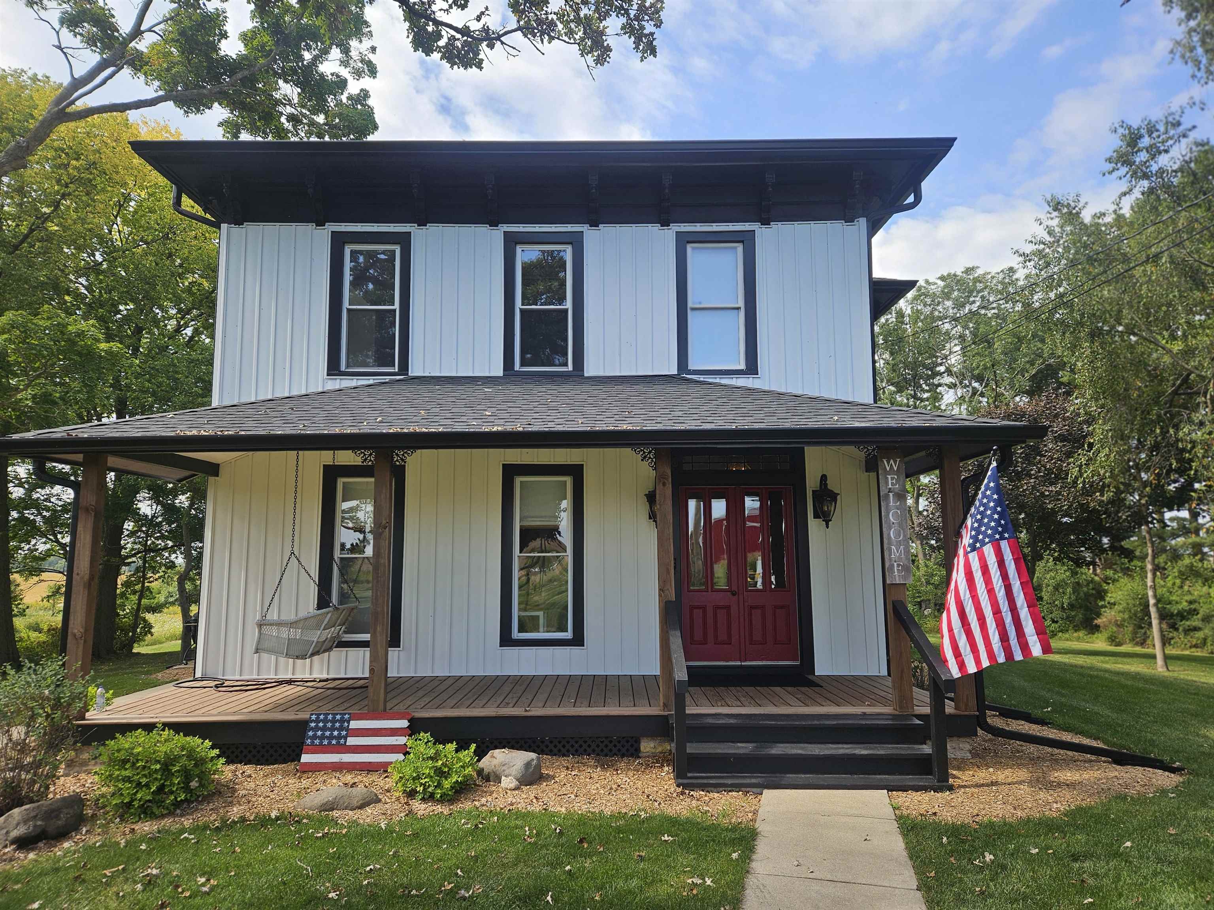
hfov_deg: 73.9
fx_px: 807
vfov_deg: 58.9
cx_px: 607
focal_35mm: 23
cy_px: 455
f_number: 1.8
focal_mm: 5.4
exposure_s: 1/777
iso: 25
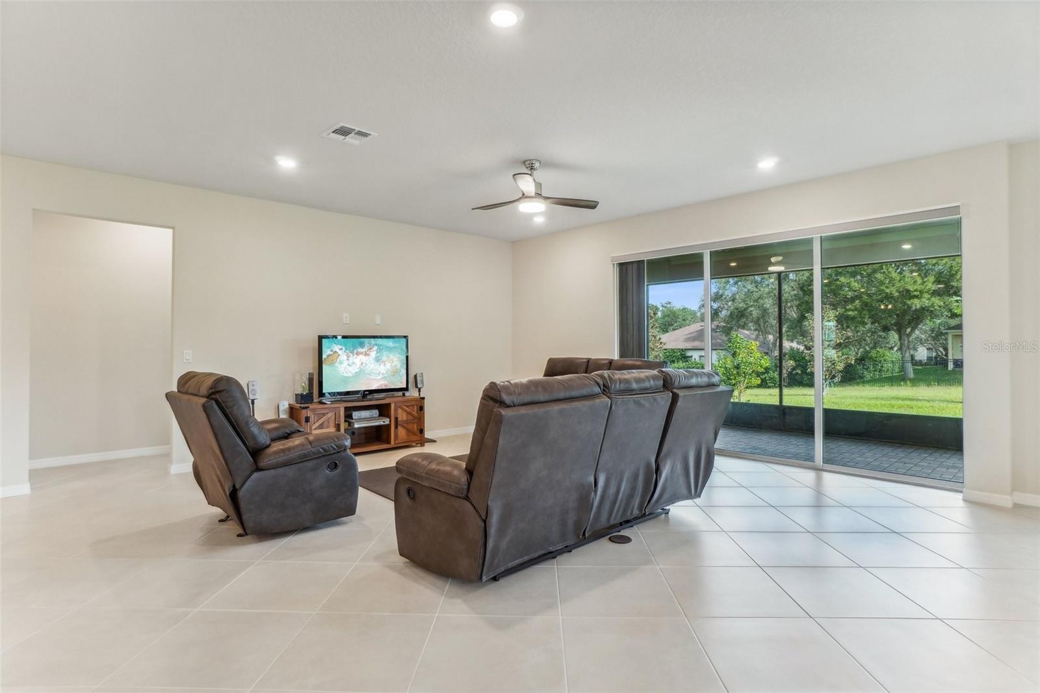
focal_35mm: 18
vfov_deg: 67.4
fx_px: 520
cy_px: 346
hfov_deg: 90.0
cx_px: 520
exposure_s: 1/30
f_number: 8
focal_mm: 12
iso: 400
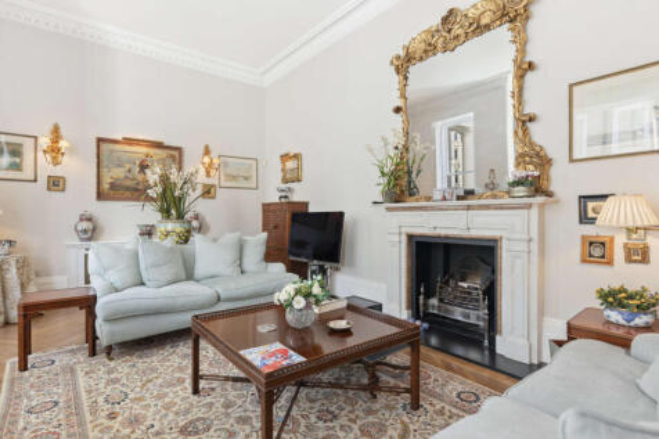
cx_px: 330
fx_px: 274
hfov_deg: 100.4
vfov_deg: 77.3
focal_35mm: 15
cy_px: 220
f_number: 5
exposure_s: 1/15
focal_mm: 15
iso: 400
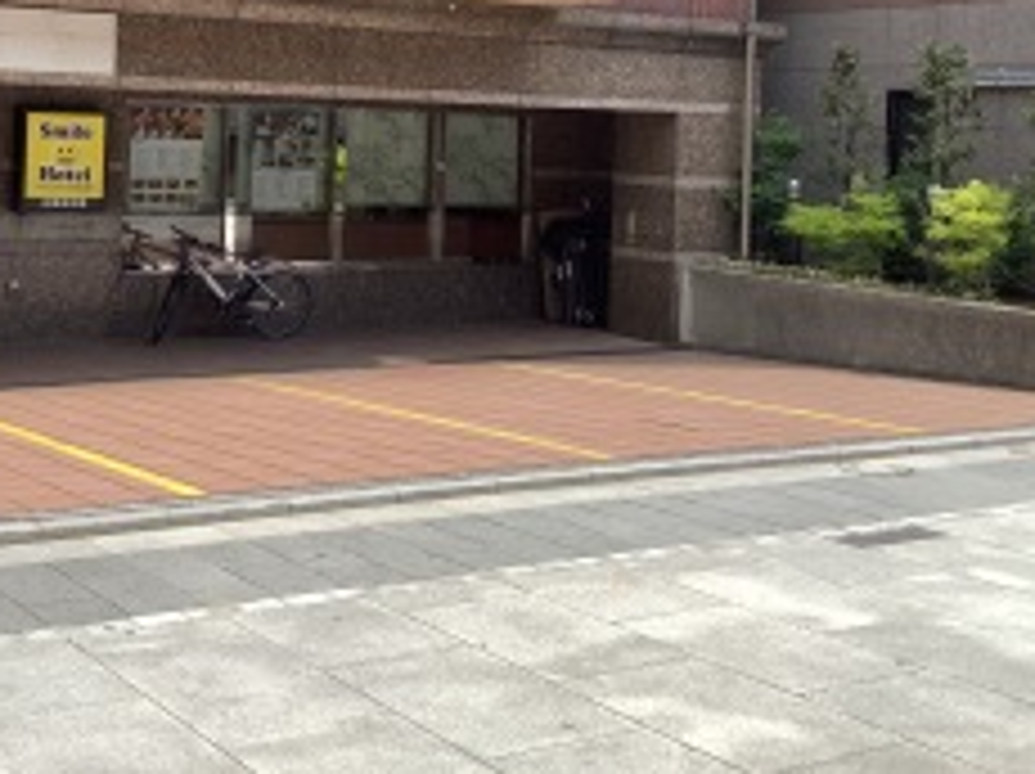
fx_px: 1613
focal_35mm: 54
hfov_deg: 35.3
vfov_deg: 26.4
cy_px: 140
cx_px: 356
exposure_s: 1/491
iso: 25
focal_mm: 3.3
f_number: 2.4
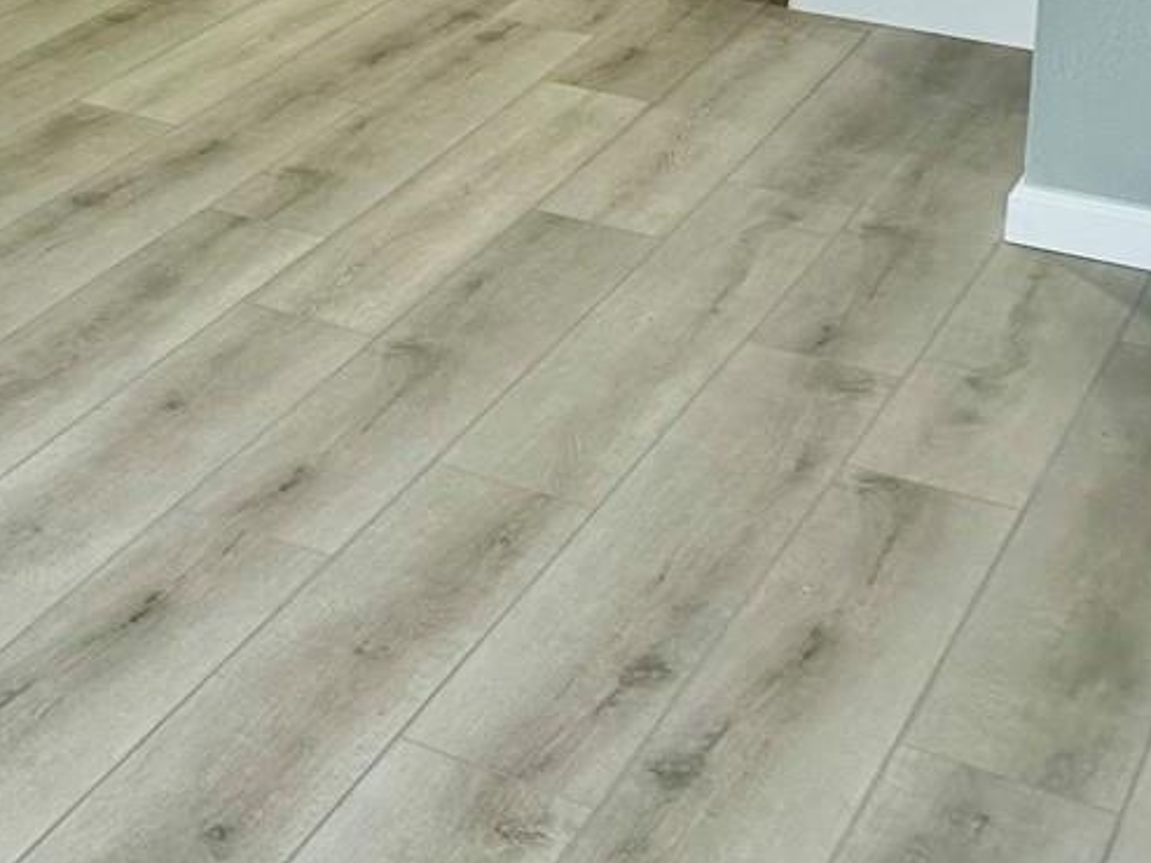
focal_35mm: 78
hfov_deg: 20.9
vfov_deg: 17.2
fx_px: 2594
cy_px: -407
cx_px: -620
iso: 64
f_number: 1.78
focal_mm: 6.86
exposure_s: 1/173
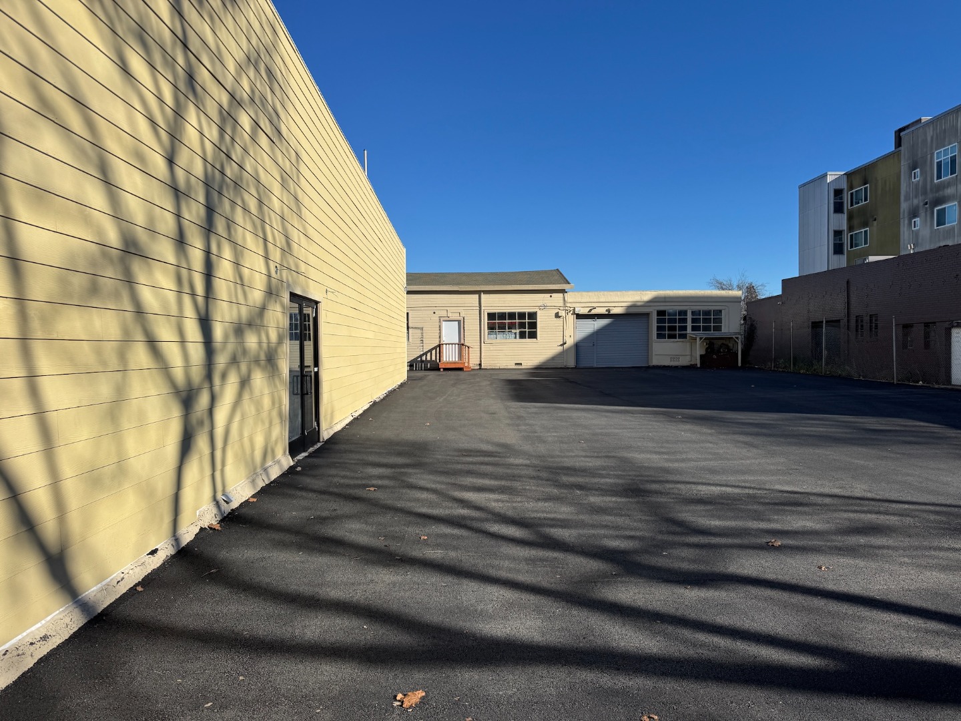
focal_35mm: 24
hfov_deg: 71.6
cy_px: 360
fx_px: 666
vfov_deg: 56.8
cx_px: 480
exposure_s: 1/7092
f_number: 1.78
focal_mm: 6.76
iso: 80
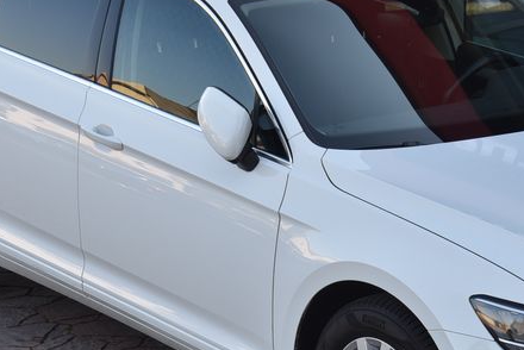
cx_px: 397
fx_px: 1966
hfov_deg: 15.1
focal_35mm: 135
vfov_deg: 10.2
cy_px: 207
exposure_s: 1/250
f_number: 8
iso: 500
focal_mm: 58
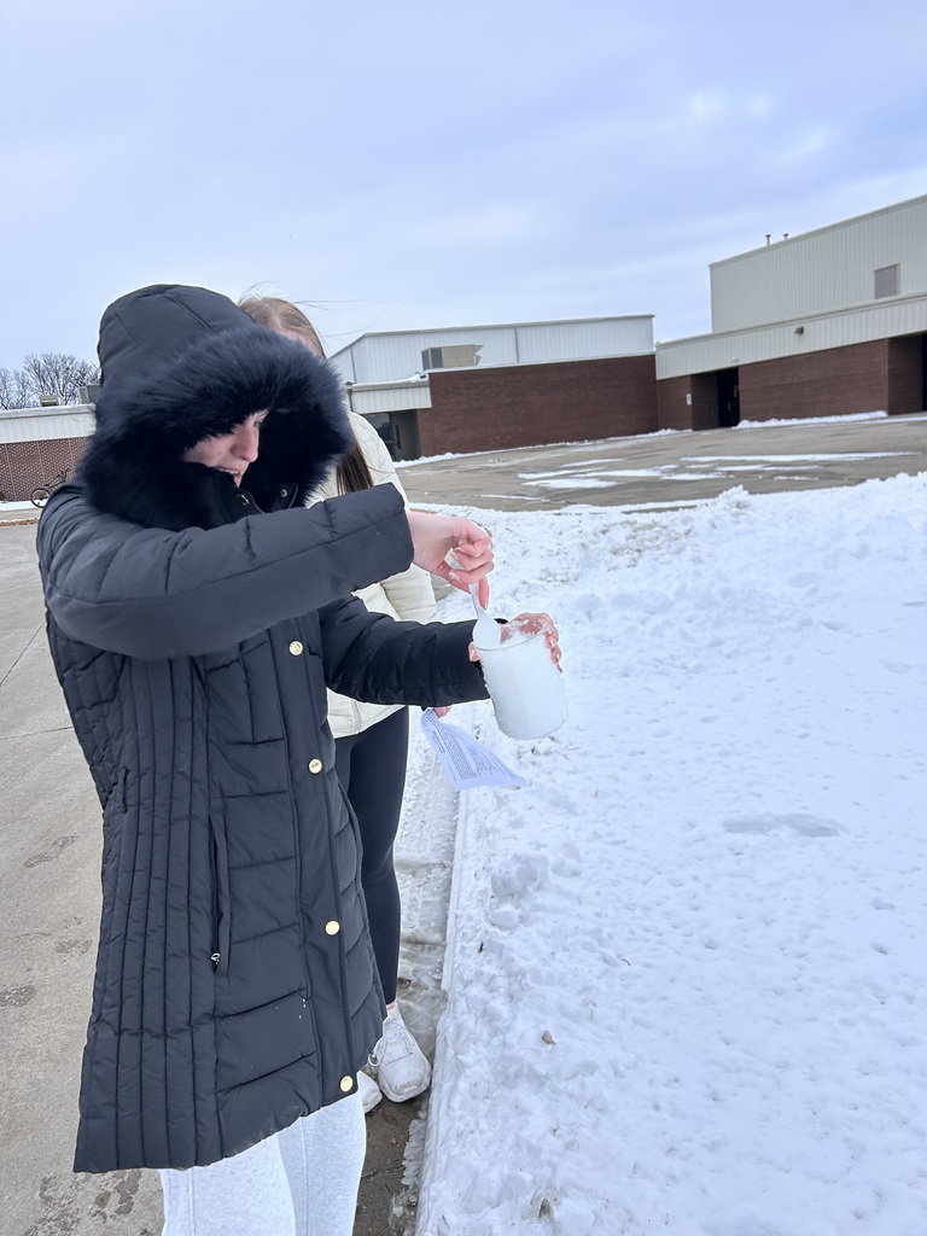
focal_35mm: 26
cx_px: 464
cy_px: 618
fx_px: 928
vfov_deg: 67.3
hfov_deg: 53.1
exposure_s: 1/4274
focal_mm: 5.7
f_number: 1.5
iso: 50
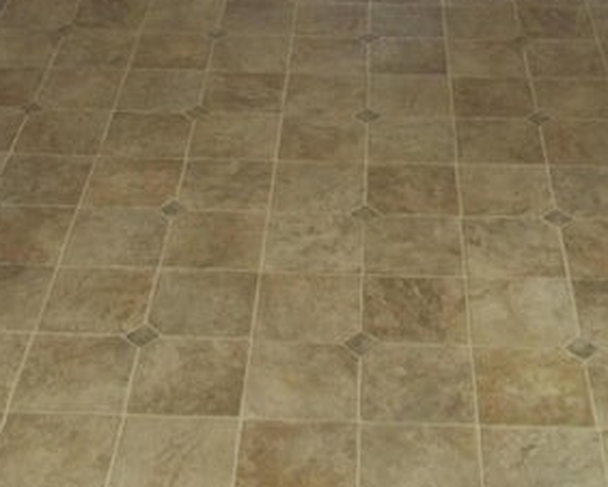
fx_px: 1315
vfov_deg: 19.8
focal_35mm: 73
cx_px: 334
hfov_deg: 26.0
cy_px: -84
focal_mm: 5.9
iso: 160
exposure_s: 1/30
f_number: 3.3
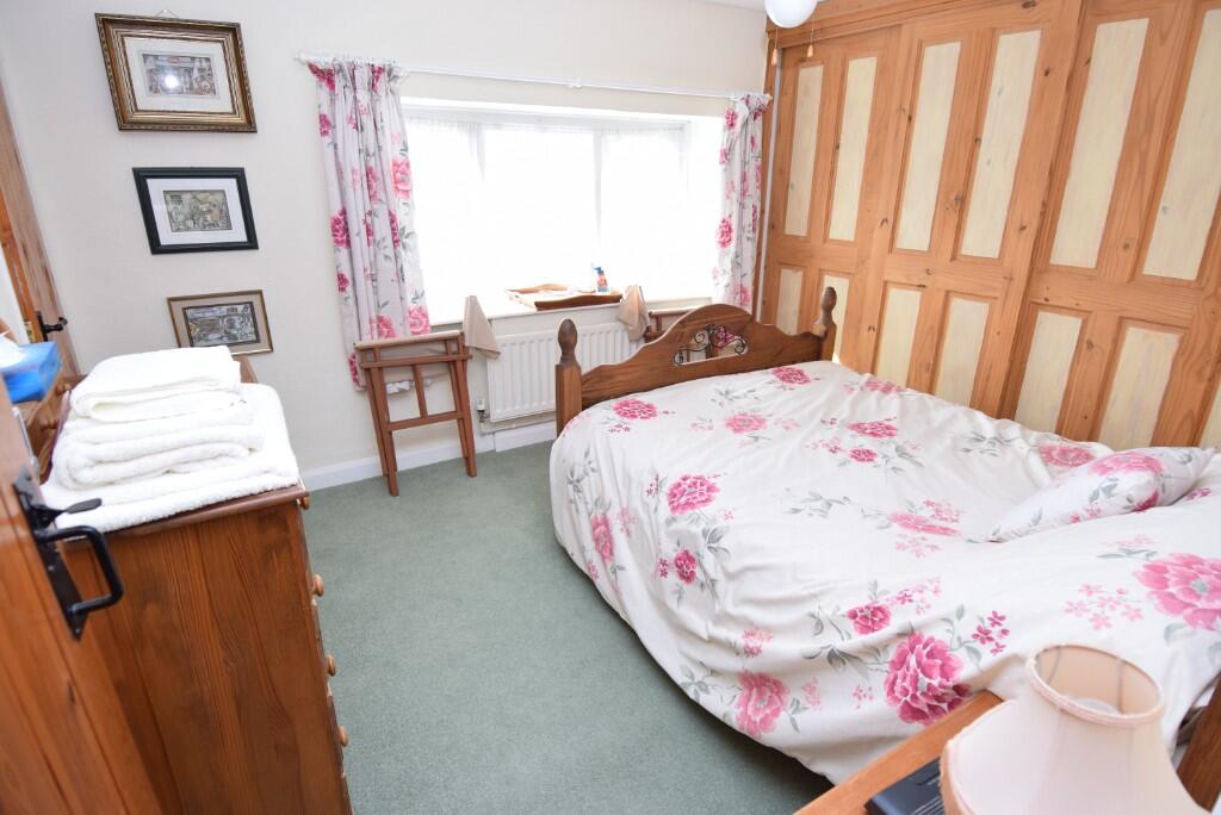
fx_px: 611
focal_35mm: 18
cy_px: 408
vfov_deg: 67.5
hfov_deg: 90.0
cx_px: 610
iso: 400
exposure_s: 1/125
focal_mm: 12
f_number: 5.6
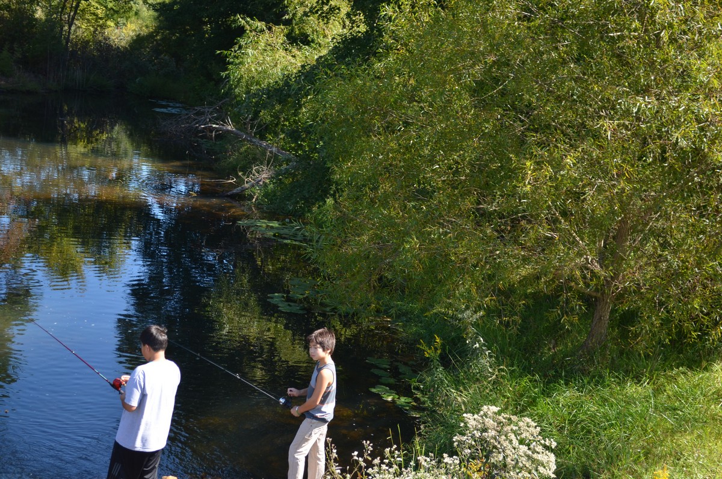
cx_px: 361
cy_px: 240
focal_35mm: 57
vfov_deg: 23.7
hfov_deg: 35.1
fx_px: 1141
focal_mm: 38
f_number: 5
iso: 125
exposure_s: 1/200
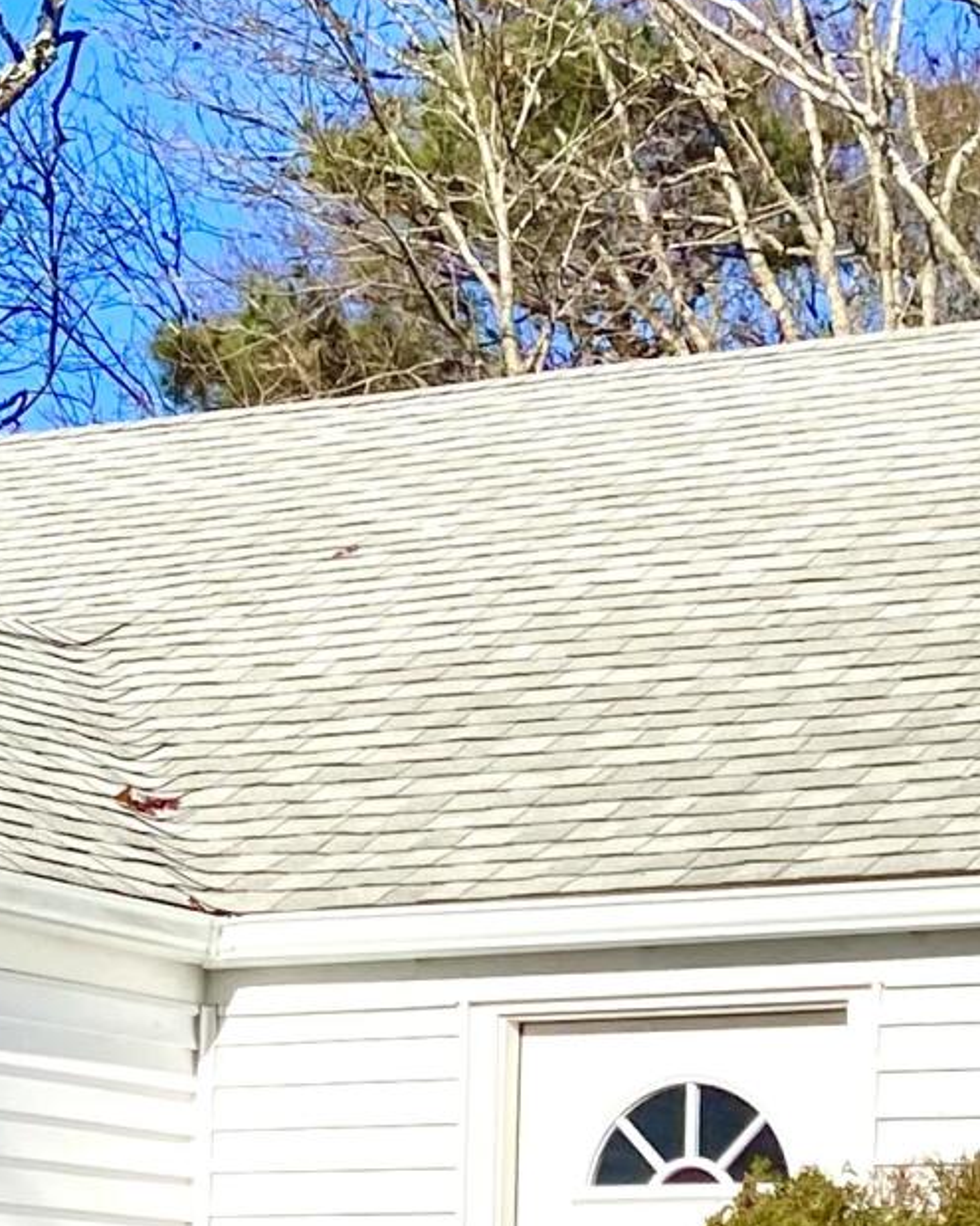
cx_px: 721
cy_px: 1153
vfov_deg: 15.4
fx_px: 4460
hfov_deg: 12.5
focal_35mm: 123
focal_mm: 4.25
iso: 32
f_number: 1.8
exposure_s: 1/3984
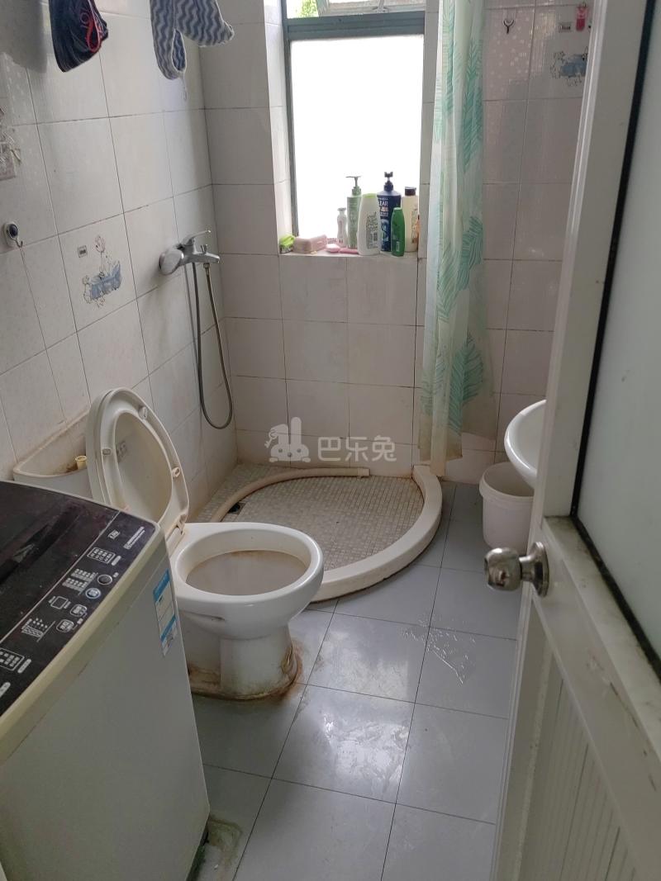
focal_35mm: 27
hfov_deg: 51.3
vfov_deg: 65.3
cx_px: 330
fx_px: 688
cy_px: 440
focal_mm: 5.54
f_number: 1.8
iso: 80
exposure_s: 1/100
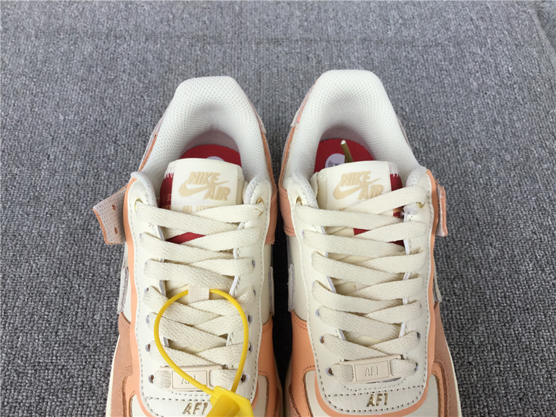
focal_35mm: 31
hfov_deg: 58.4
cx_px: 278
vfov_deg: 45.4
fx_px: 498
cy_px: 208
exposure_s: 1/226
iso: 25
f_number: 2.4
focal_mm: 3.3
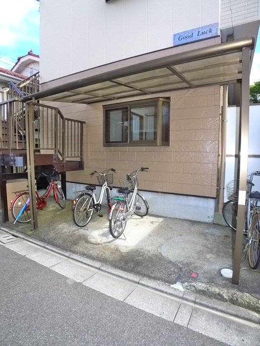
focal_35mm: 24
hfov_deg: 56.8
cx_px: 130
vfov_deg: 71.6
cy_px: 173
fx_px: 240
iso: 400
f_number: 2.8
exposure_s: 1/400
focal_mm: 5.1
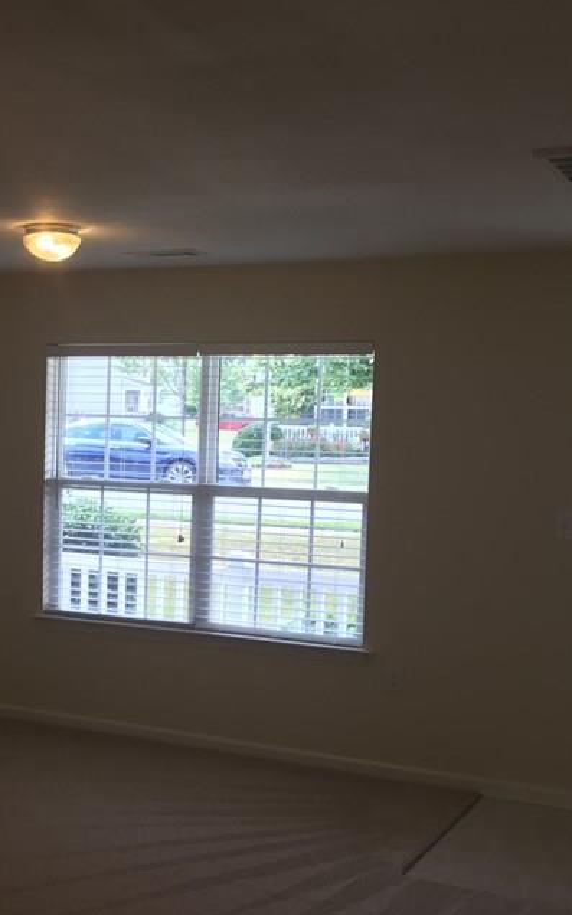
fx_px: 1322
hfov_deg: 23.8
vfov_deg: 38.1
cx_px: 58
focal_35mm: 53
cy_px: 529
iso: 32
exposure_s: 1/60
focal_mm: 3.3
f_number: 2.4
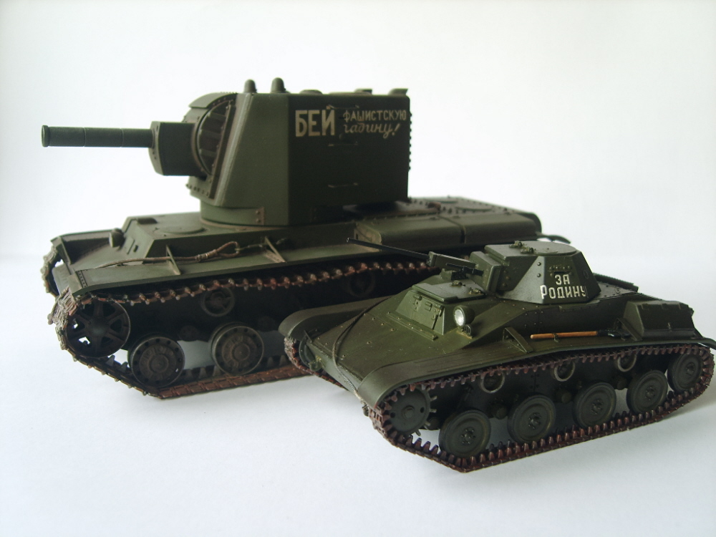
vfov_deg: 40.7
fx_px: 724
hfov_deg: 52.6
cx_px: 358
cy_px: 268
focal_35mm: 35
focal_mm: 7.4
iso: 50
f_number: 2.8
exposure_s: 1/45
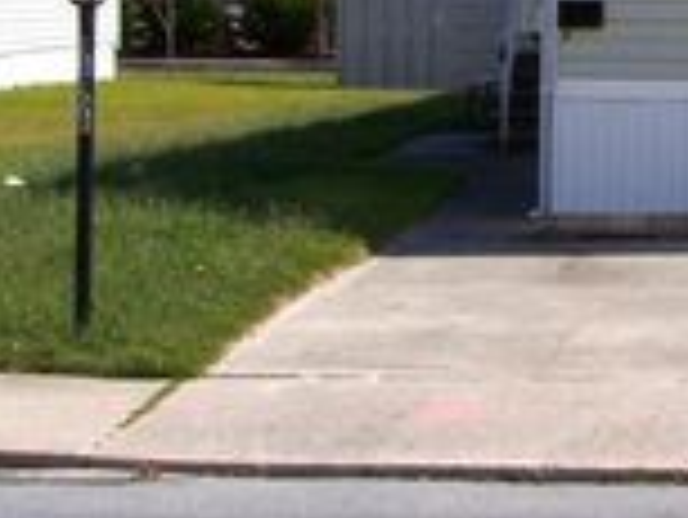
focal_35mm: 124
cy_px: -38
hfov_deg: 15.5
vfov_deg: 11.8
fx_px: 2466
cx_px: 746
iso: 80
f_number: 5.6
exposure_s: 1/750
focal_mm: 6.3
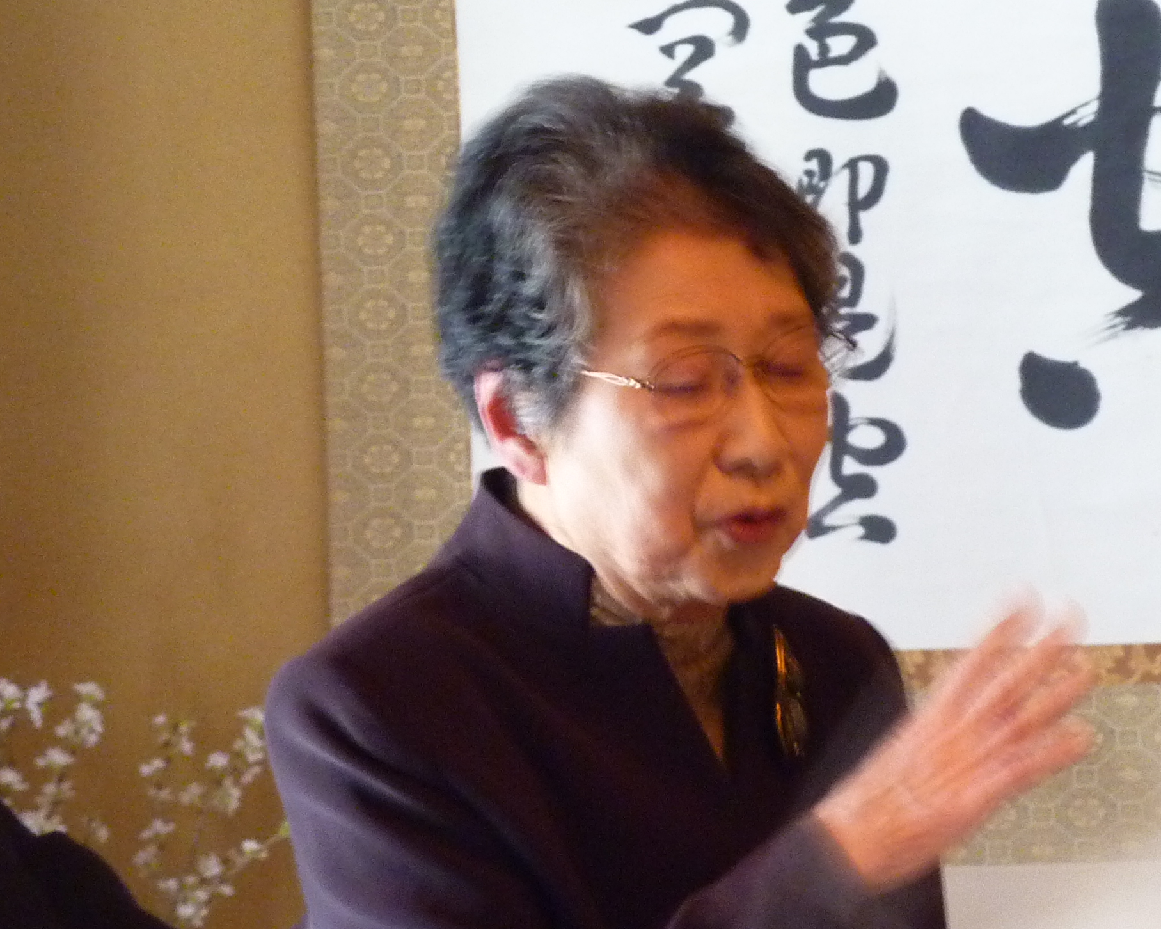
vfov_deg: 5.7
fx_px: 9346
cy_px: 457
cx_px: 602
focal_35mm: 272
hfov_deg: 7.1
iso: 400
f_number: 4.5
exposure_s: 1/8
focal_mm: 22.5
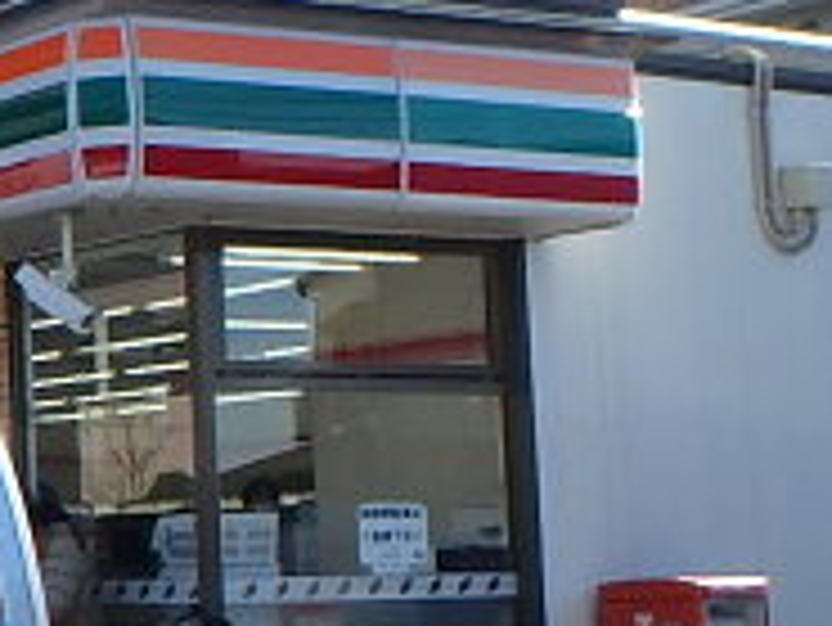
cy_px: 365
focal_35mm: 108
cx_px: -526
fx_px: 2597
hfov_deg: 16.2
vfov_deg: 13.7
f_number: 3.5
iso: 125
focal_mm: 3.7
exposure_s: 1/640
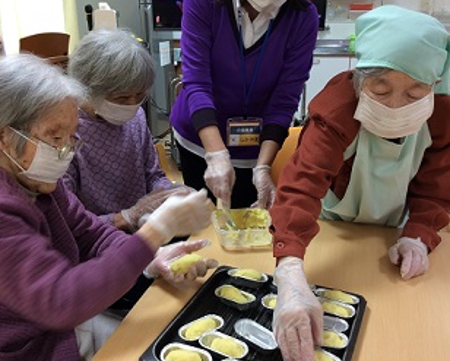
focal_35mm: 38
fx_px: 507
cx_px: 224
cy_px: 189
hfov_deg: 47.9
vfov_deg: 39.2
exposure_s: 1/24
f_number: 2.4
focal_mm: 3.3
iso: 40
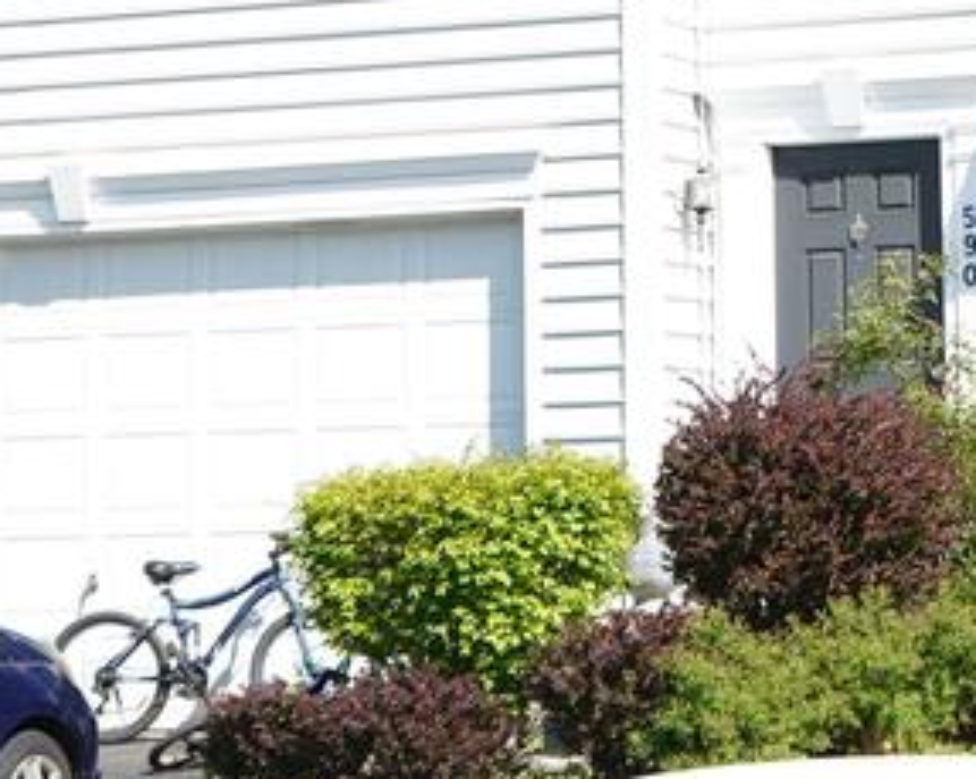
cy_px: -250
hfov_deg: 11.9
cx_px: 888
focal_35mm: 161
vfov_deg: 9.4
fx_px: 4646
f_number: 4.5
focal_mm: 48
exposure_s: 1/250
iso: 100
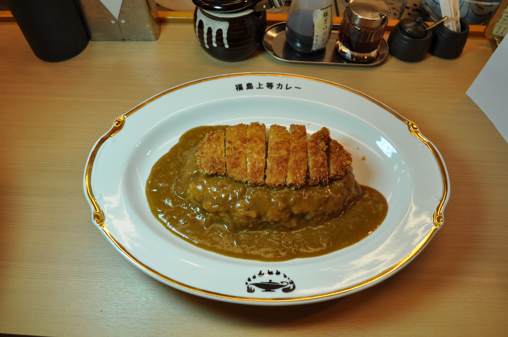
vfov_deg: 47.8
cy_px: 168
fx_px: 381
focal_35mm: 27
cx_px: 254
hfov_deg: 67.4
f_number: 5.6
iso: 250
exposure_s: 1/125
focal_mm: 18
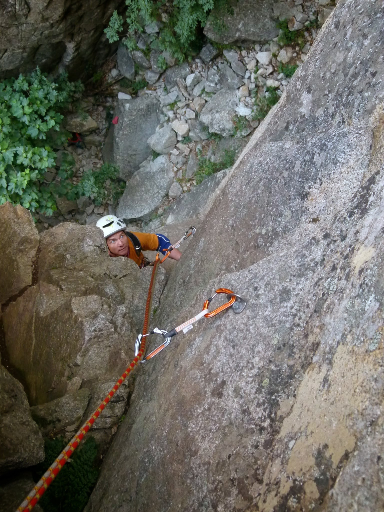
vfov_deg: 38.2
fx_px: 740
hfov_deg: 29.1
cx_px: 192
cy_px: 256
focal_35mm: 50
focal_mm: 9
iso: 400
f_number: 3.2
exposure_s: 1/60
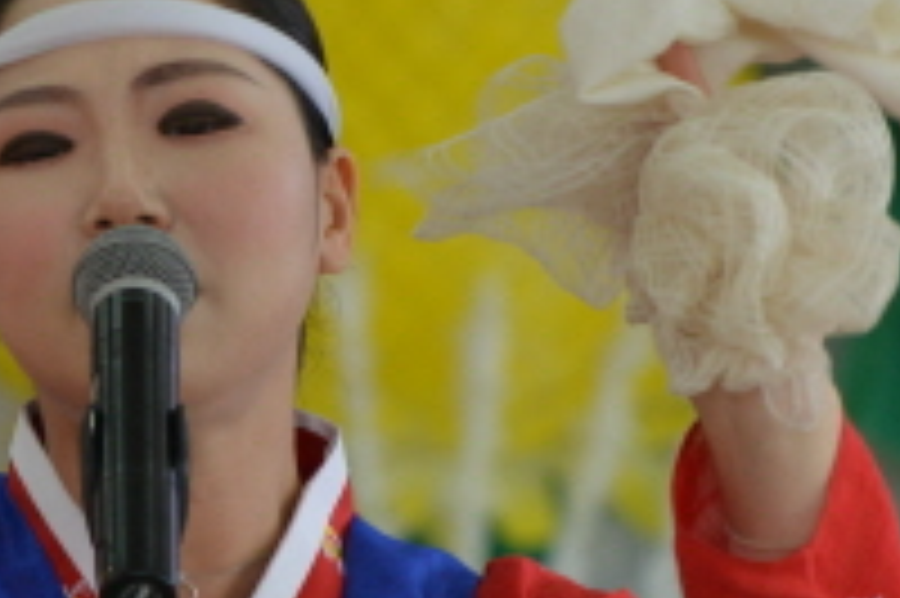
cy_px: 245
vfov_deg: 1.5
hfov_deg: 2.3
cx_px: 45
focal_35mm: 901
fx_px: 22506
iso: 1000
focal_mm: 200
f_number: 4
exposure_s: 1/200
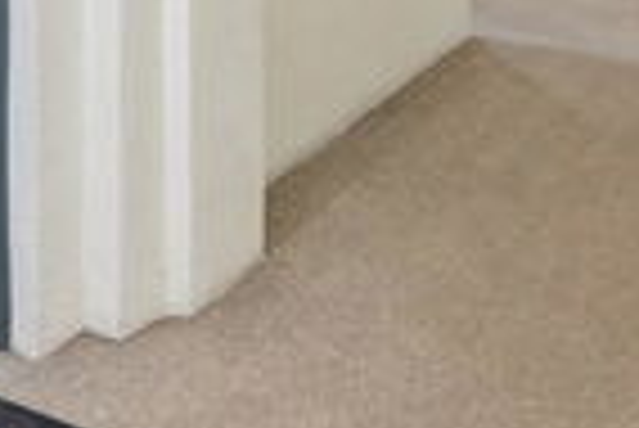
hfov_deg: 26.9
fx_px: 1262
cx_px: 9
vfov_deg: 17.0
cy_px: -257
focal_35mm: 71
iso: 200
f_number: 9
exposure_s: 1.3
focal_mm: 14
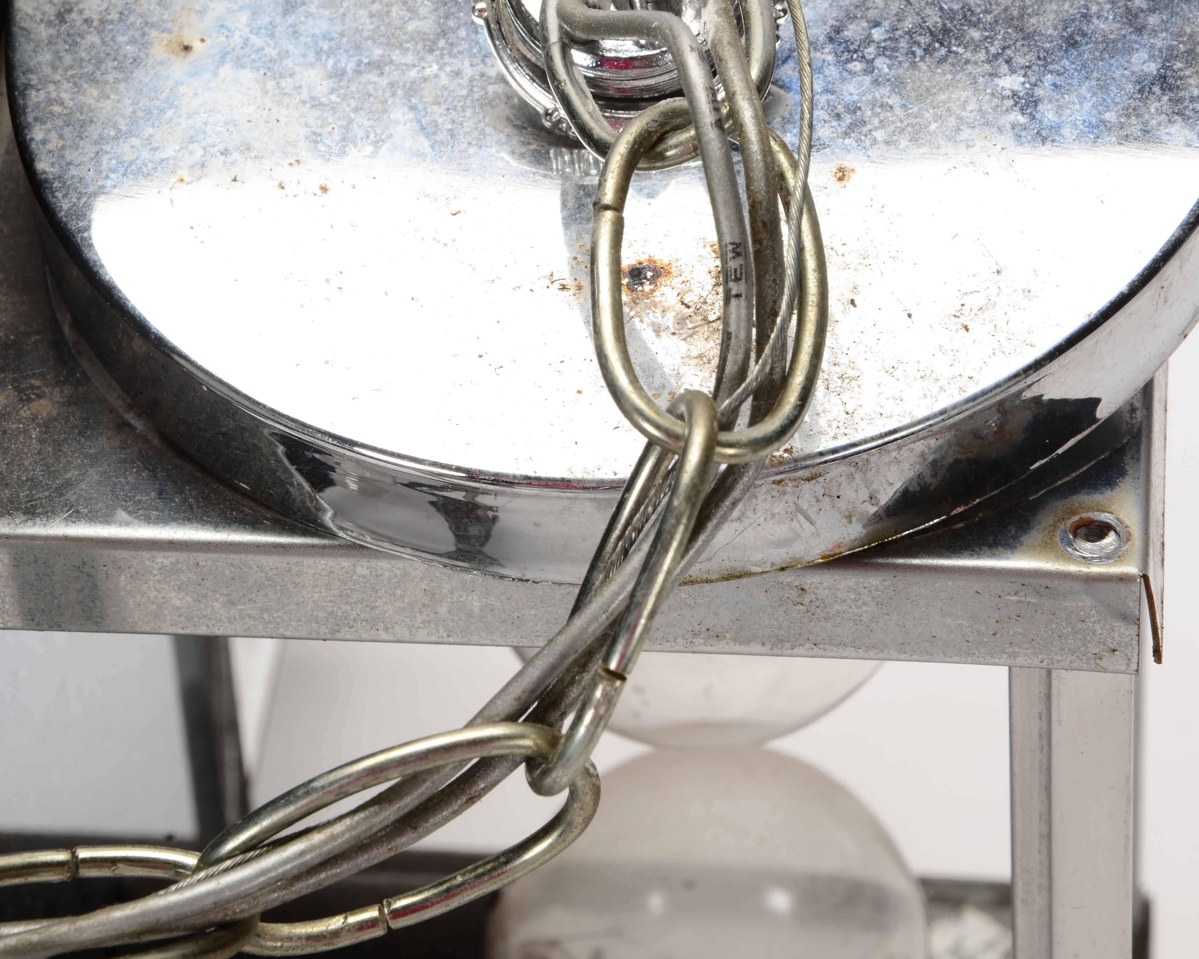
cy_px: 480
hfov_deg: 10.8
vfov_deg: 8.7
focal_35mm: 179
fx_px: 6337
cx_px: 545
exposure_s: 1/160
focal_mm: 105
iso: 200
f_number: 18
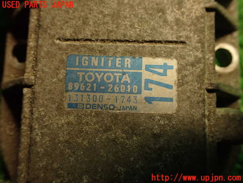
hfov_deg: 56.8
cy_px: 92
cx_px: 122
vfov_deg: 44.2
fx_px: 225
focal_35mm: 32
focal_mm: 5.79
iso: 400
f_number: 2.4
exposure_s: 1/30
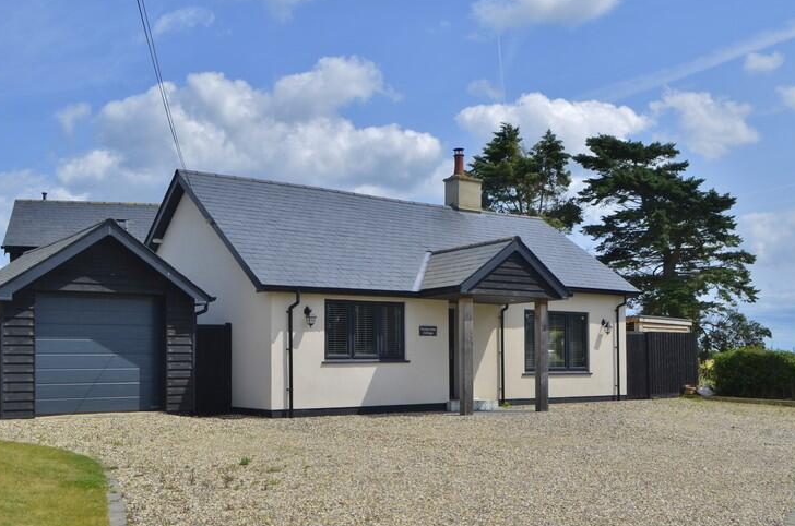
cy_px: 310
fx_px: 837
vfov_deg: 34.8
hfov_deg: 50.8
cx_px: 407
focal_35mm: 38
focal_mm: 18
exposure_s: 1/250
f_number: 8
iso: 100
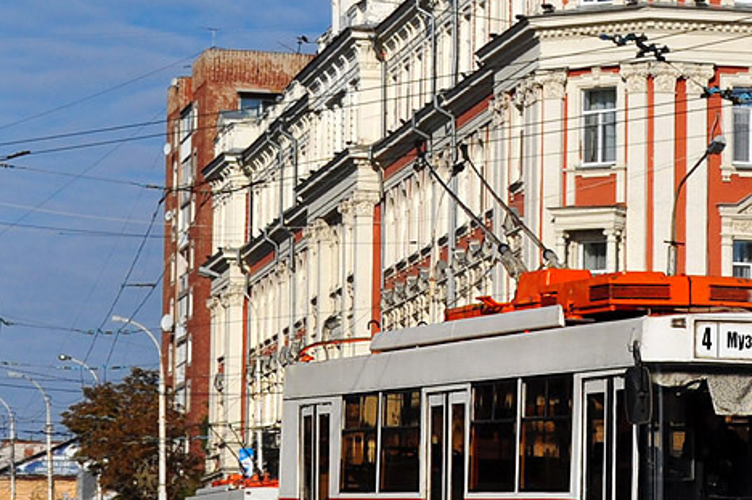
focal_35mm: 146
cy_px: 171
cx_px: 648
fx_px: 3047
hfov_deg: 14.0
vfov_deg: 9.4
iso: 200
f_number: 11
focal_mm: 38
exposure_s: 1/640
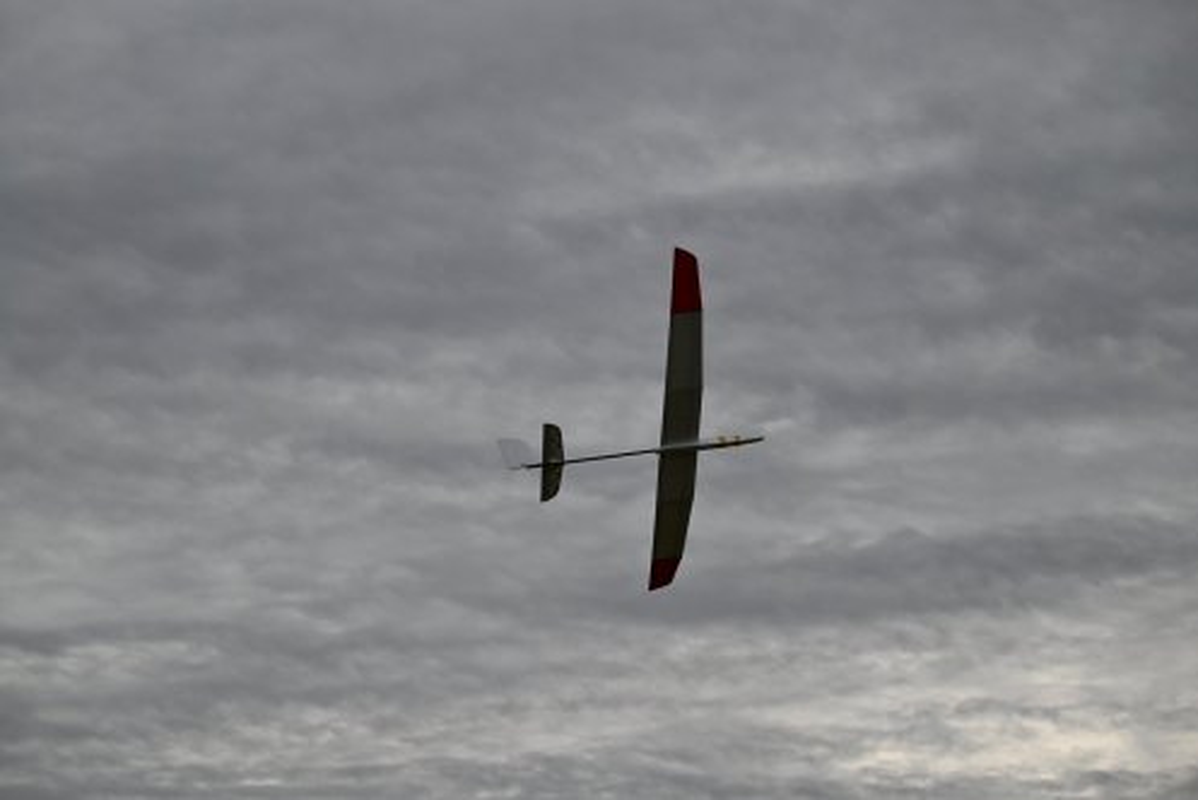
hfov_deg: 20.4
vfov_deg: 13.7
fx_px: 3330
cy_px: 400
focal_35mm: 100
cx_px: 599
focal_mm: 100
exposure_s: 1/2000
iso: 640
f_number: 11
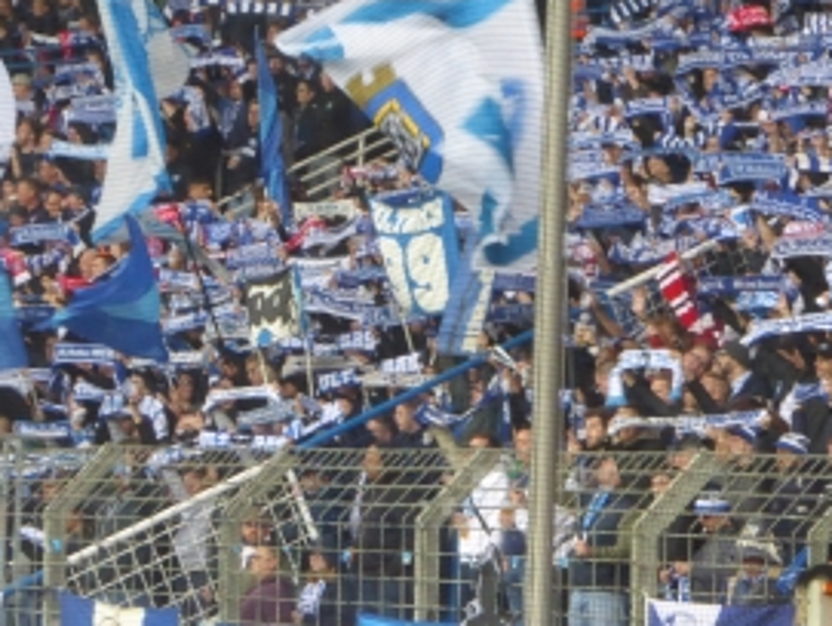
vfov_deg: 4.9
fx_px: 7389
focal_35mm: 307
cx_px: 421
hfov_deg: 6.4
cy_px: 292
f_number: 8
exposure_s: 1/60
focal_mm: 33.2
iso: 800
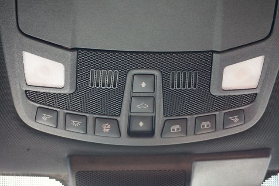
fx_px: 337
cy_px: 93
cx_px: 140
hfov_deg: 45.0
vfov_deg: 30.8
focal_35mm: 44
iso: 640
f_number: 4.5
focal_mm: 29
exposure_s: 1/60
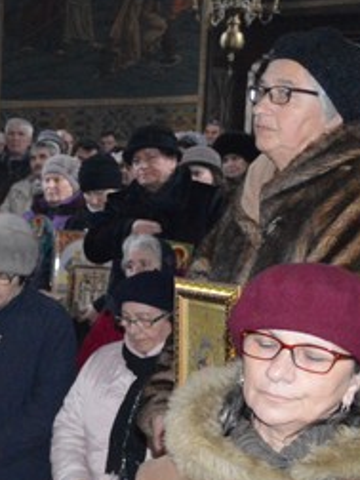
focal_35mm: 93
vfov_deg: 20.7
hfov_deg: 14.2
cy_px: 410
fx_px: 1290
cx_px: -276
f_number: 3.5
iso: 3200
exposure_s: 1/60
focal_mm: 18
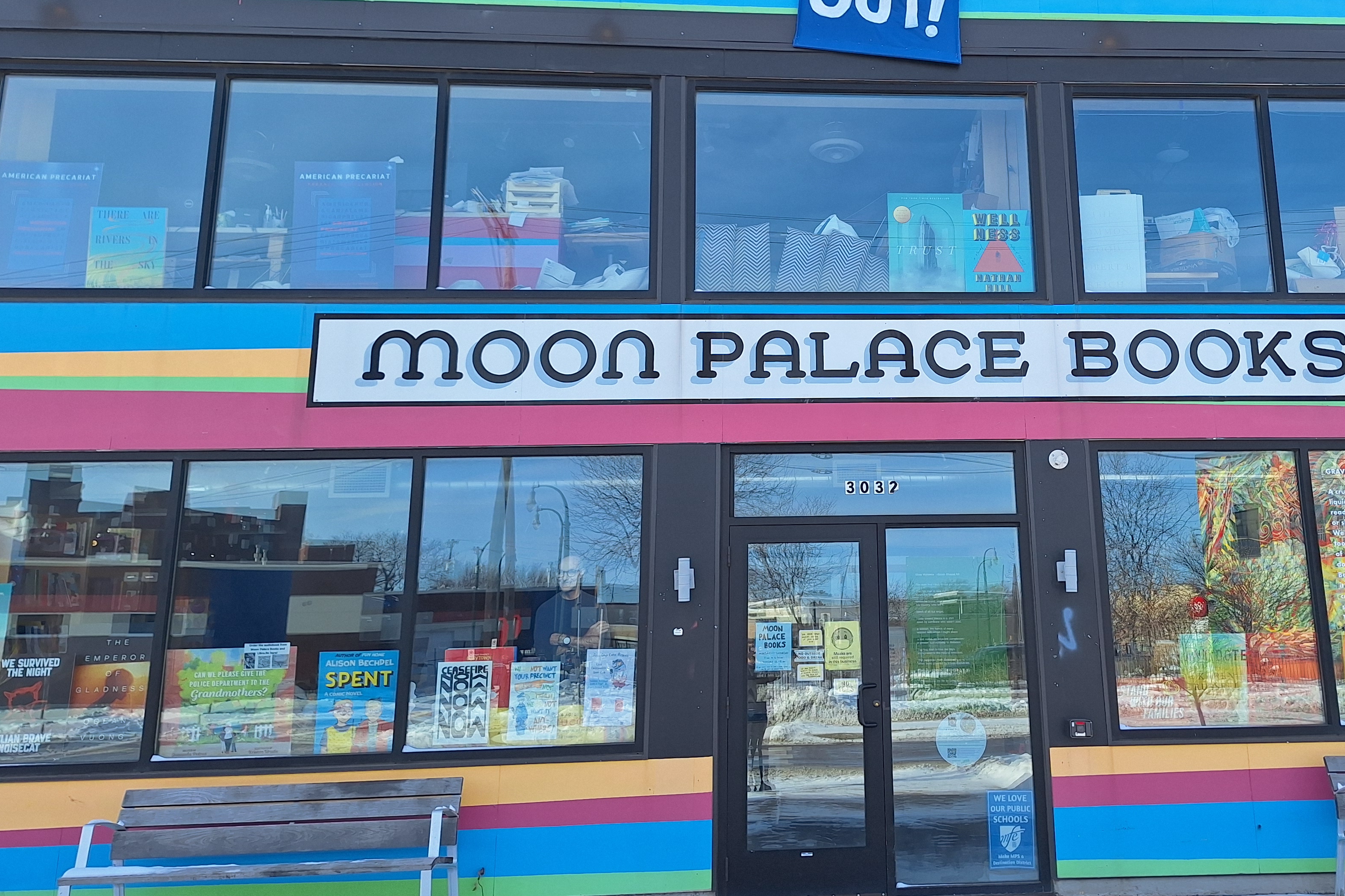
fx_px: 1158
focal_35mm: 31
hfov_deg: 59.4
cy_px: 358
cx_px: 848
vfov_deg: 42.1
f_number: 1.8
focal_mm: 5.54
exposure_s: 1/1548
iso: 40
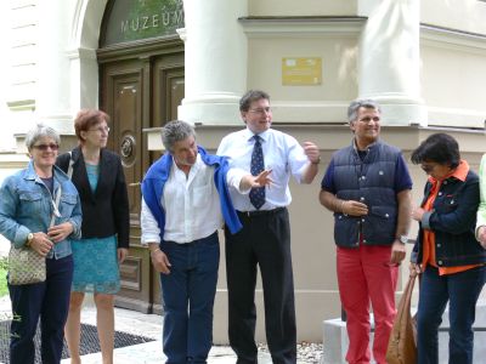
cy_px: 182
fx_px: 885
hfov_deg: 30.7
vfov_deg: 23.3
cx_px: 243
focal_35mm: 63
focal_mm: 13.3
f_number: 4
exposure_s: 1/60
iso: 80
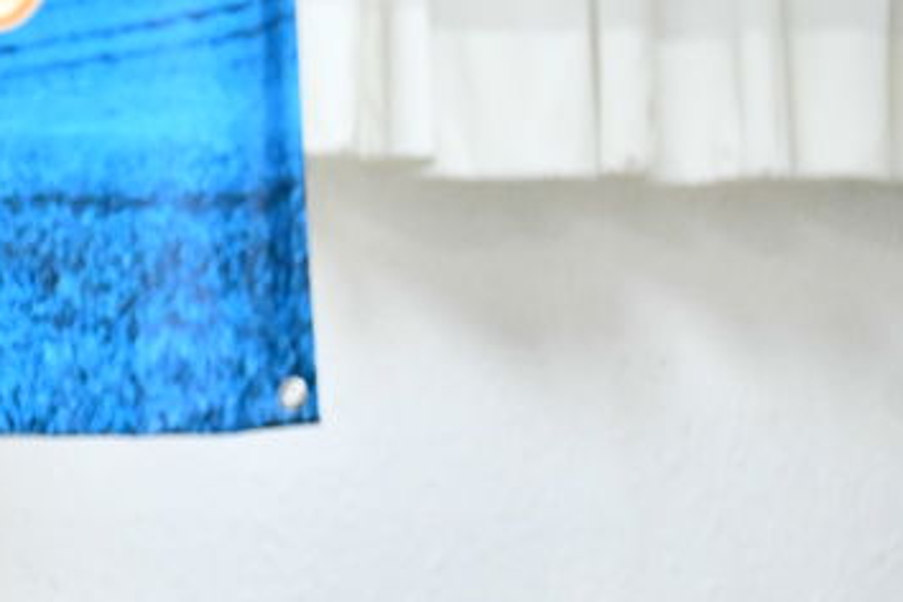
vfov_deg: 2.6
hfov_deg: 3.8
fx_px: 13393
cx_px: -855
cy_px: 432
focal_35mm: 534
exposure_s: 1/200
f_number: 5.6
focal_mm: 135
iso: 3200
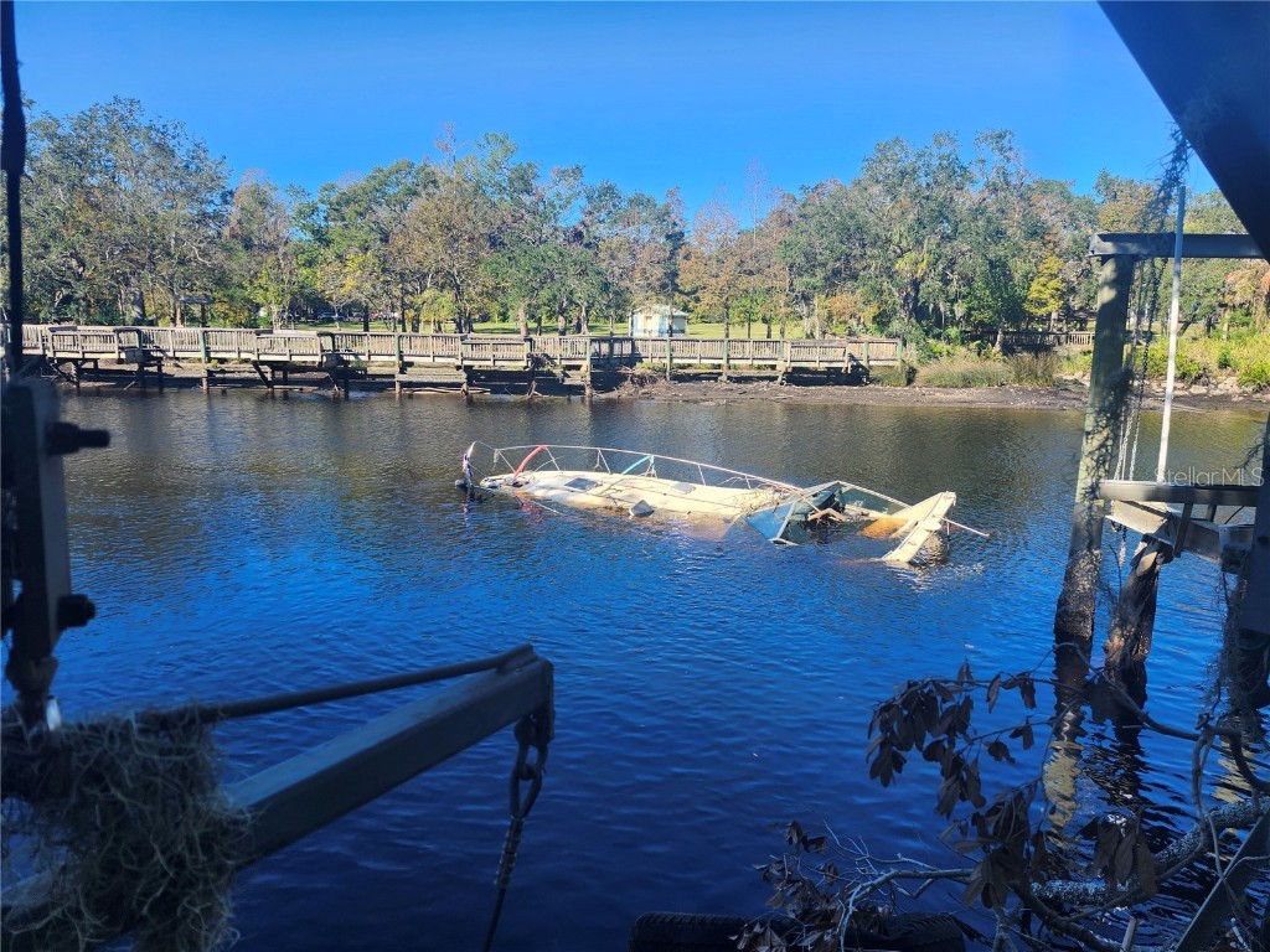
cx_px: 635
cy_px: 476
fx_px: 844
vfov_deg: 58.9
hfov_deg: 73.9
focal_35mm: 23
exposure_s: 1/612
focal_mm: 5.54
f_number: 1.8
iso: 25
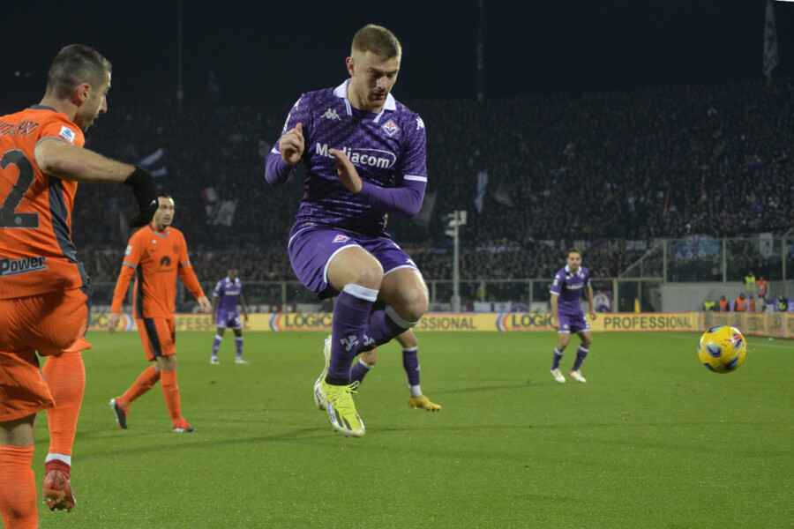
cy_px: 264
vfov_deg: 17.1
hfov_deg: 25.4
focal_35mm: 80
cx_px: 397
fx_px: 1764
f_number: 4.5
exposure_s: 1/1000
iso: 2500
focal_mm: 80
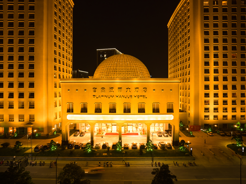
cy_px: 92
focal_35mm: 24
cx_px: 123
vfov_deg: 56.8
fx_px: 170
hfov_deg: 71.6
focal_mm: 12.29
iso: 100
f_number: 2.8
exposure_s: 1/6.25
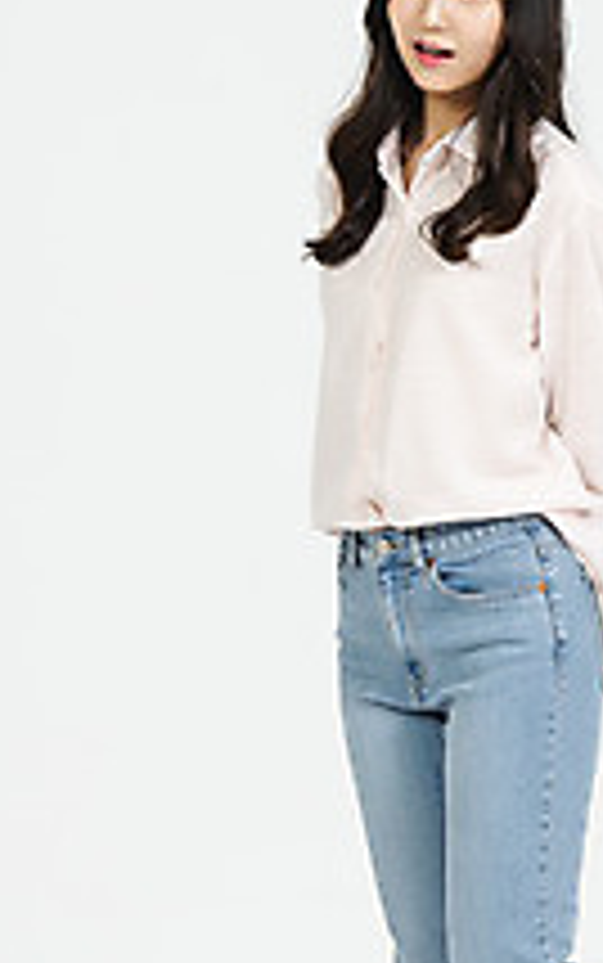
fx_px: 4753
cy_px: 594
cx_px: 466
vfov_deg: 11.6
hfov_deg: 7.3
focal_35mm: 181
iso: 100
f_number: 16
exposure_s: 1/125
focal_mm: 95
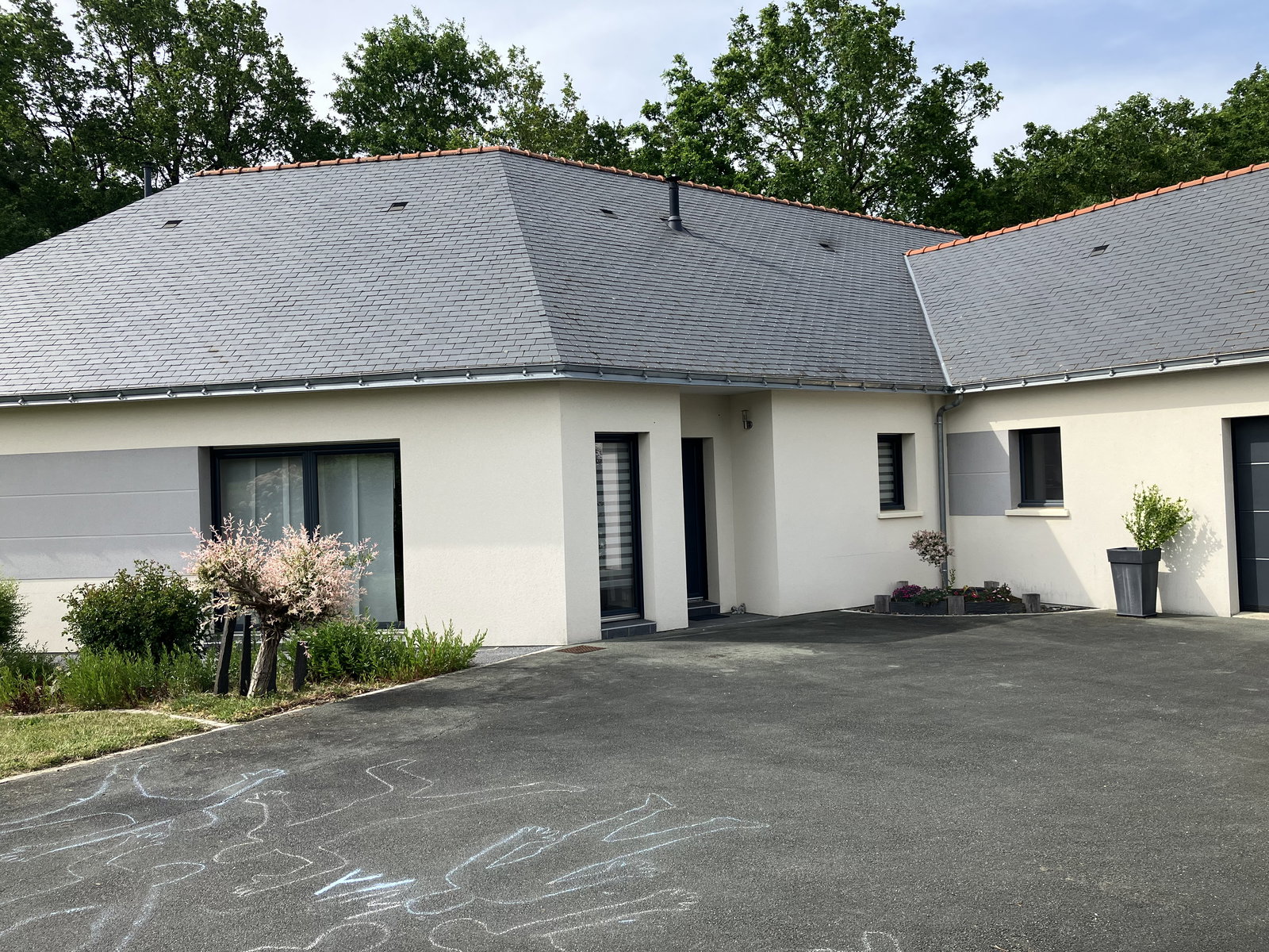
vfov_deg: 49.7
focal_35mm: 28
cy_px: 476
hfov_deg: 63.4
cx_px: 634
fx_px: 1026
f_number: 1.8
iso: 32
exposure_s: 1/1215
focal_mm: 3.99
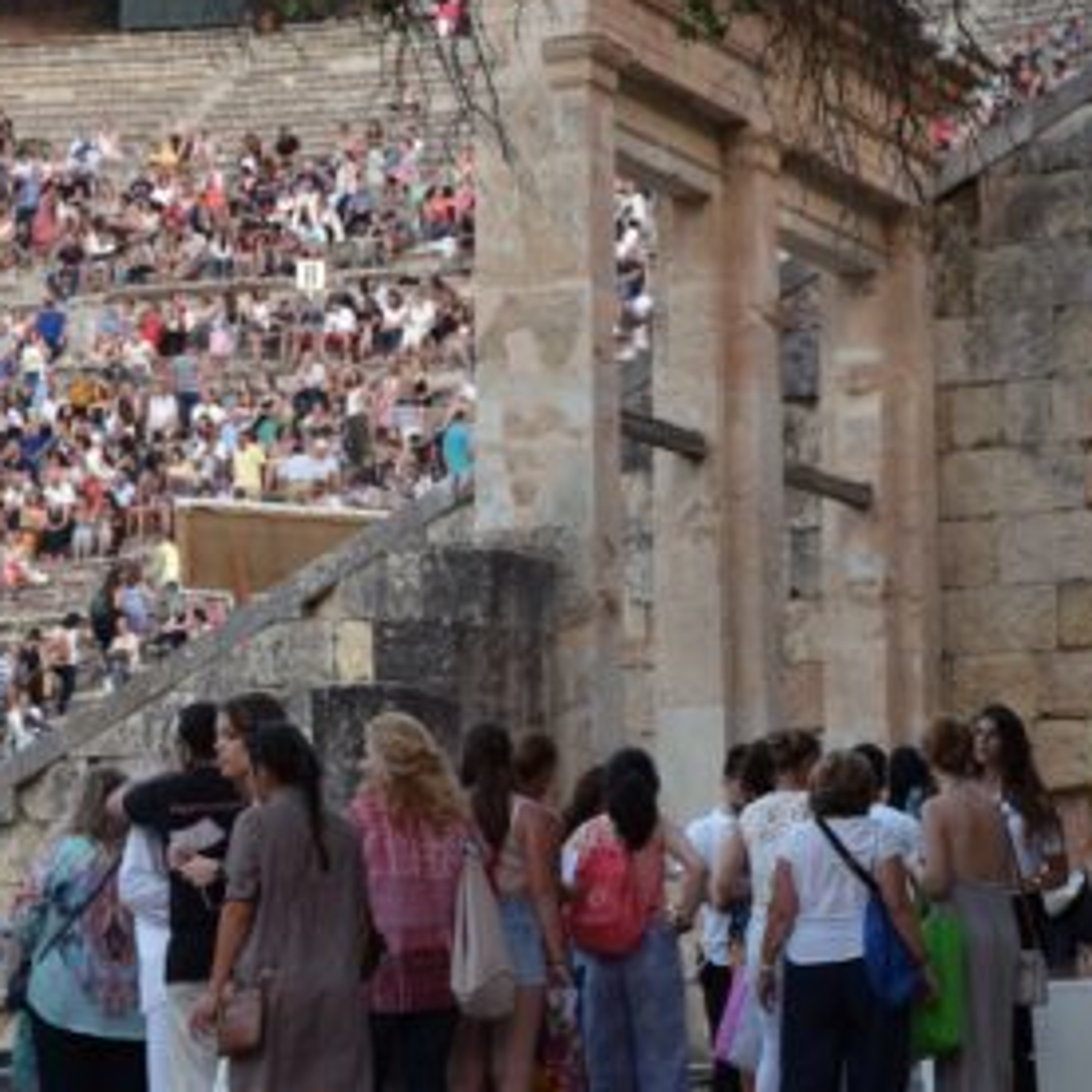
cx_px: 364
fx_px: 4675
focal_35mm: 131
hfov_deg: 13.3
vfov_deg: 13.3
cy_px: 550
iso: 400
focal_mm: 85
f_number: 4
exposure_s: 1/125
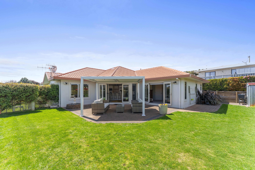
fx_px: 99
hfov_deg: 104.2
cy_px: 85
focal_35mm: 14
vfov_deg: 81.2
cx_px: 128
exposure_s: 1/1000
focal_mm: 14
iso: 640
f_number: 9
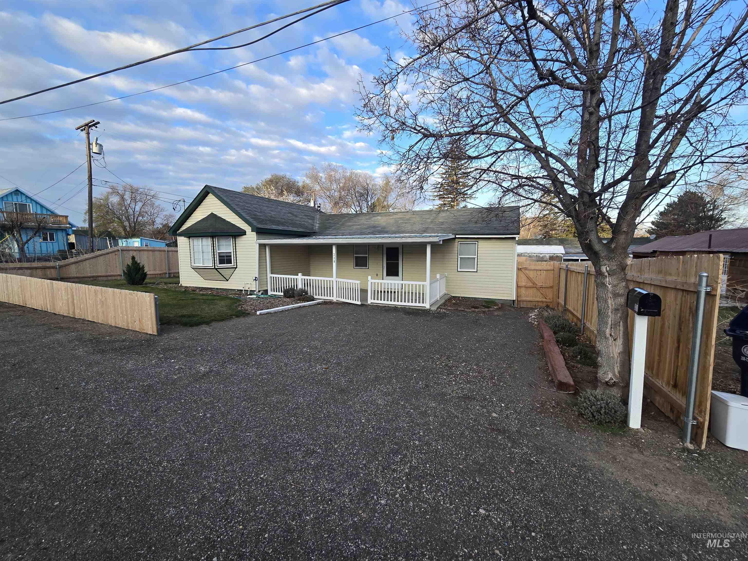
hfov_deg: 106.2
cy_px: 280
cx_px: 374
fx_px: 281
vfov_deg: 89.9
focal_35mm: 13
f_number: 2.2
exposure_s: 1/338
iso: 50
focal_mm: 2.2
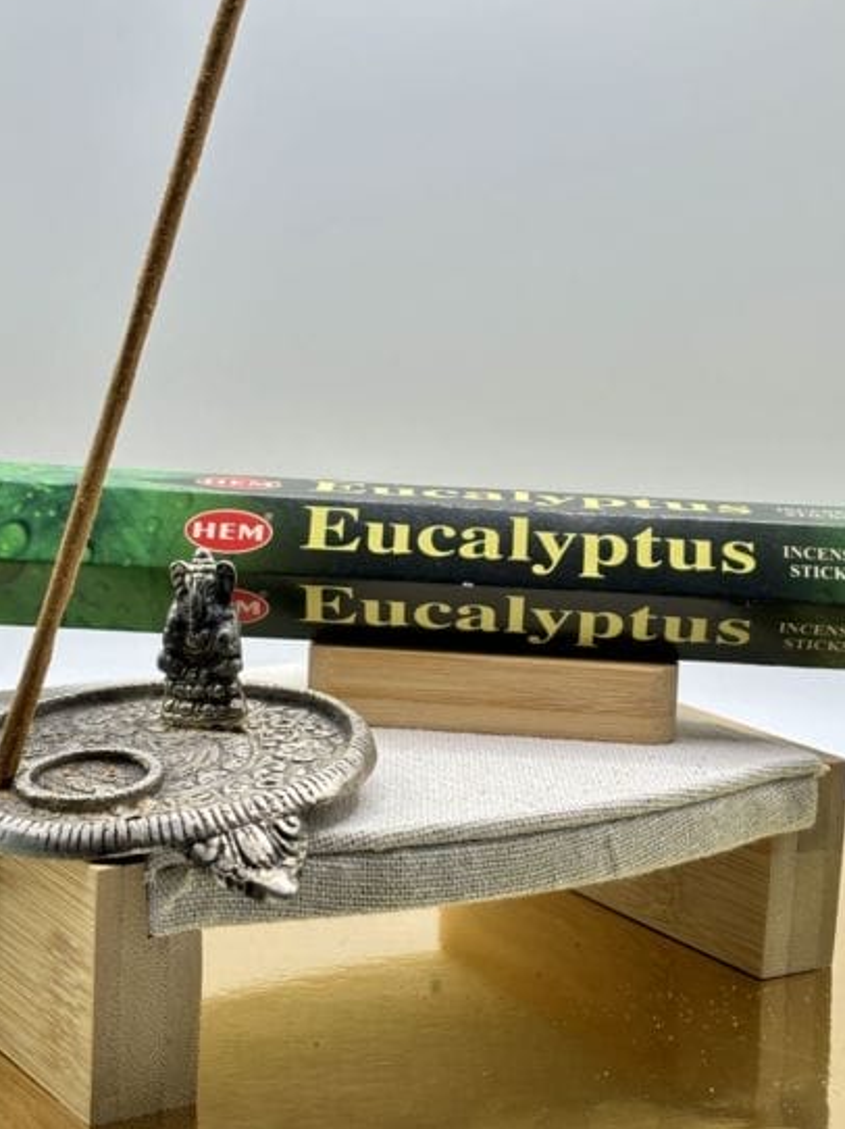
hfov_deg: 22.9
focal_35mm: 64
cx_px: 437
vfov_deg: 30.2
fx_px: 2085
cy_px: 495
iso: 32
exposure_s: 1/100
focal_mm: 5.96
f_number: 1.6
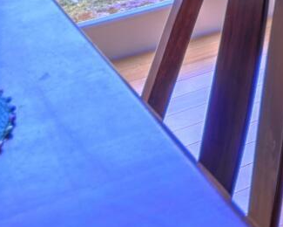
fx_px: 871
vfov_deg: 11.2
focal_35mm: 104
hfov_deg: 12.2
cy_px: -384
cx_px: 772
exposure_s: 1/25
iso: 100
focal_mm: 12
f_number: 4.5
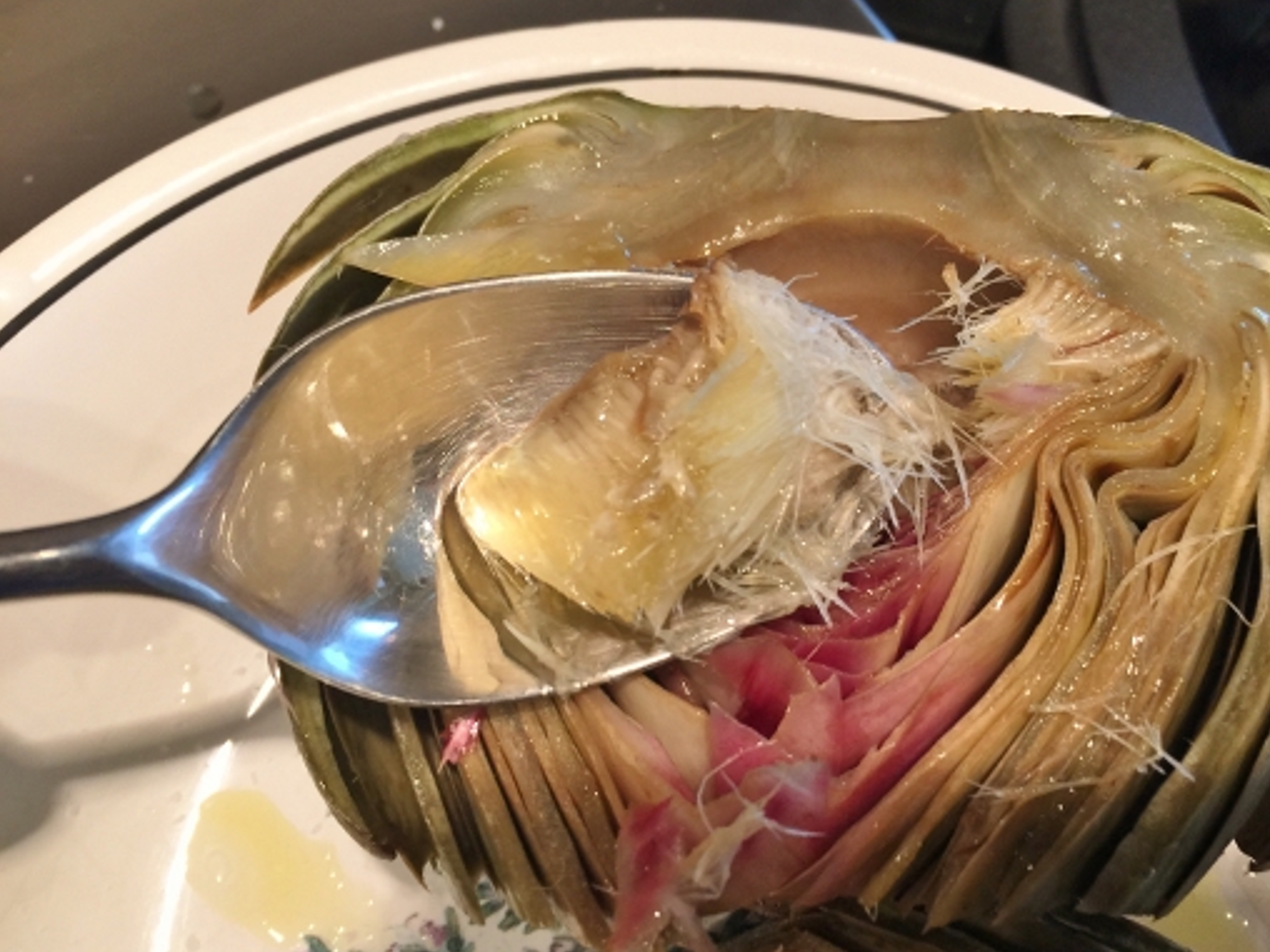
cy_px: 497
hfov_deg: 56.7
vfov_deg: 44.1
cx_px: 695
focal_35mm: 32
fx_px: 1174
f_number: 2.2
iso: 32
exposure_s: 1/30
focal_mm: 4.15
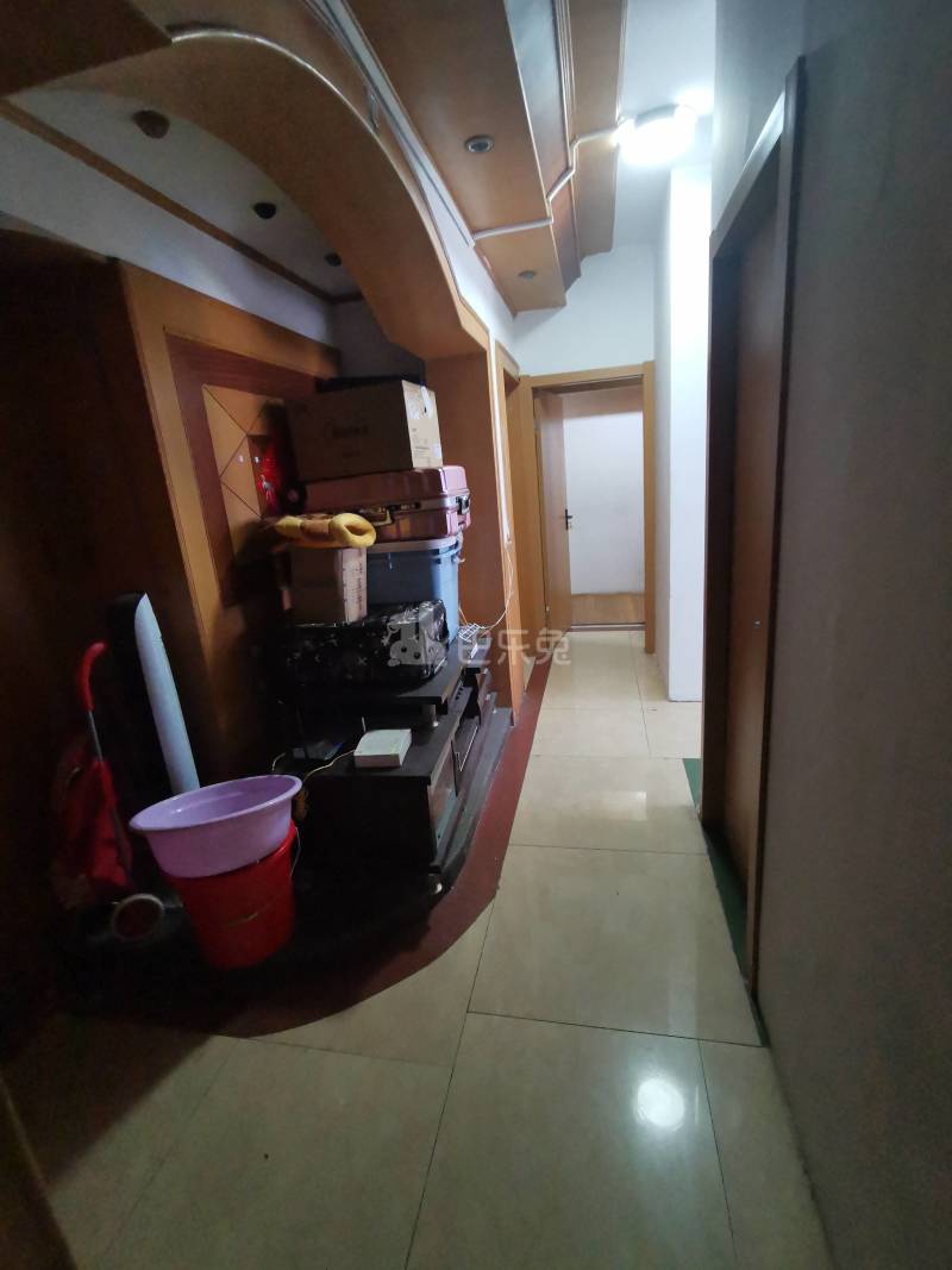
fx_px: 587
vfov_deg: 94.5
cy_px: 635
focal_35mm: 16
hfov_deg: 78.1
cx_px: 476
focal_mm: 2.35
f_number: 2.2
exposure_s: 1/20
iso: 640
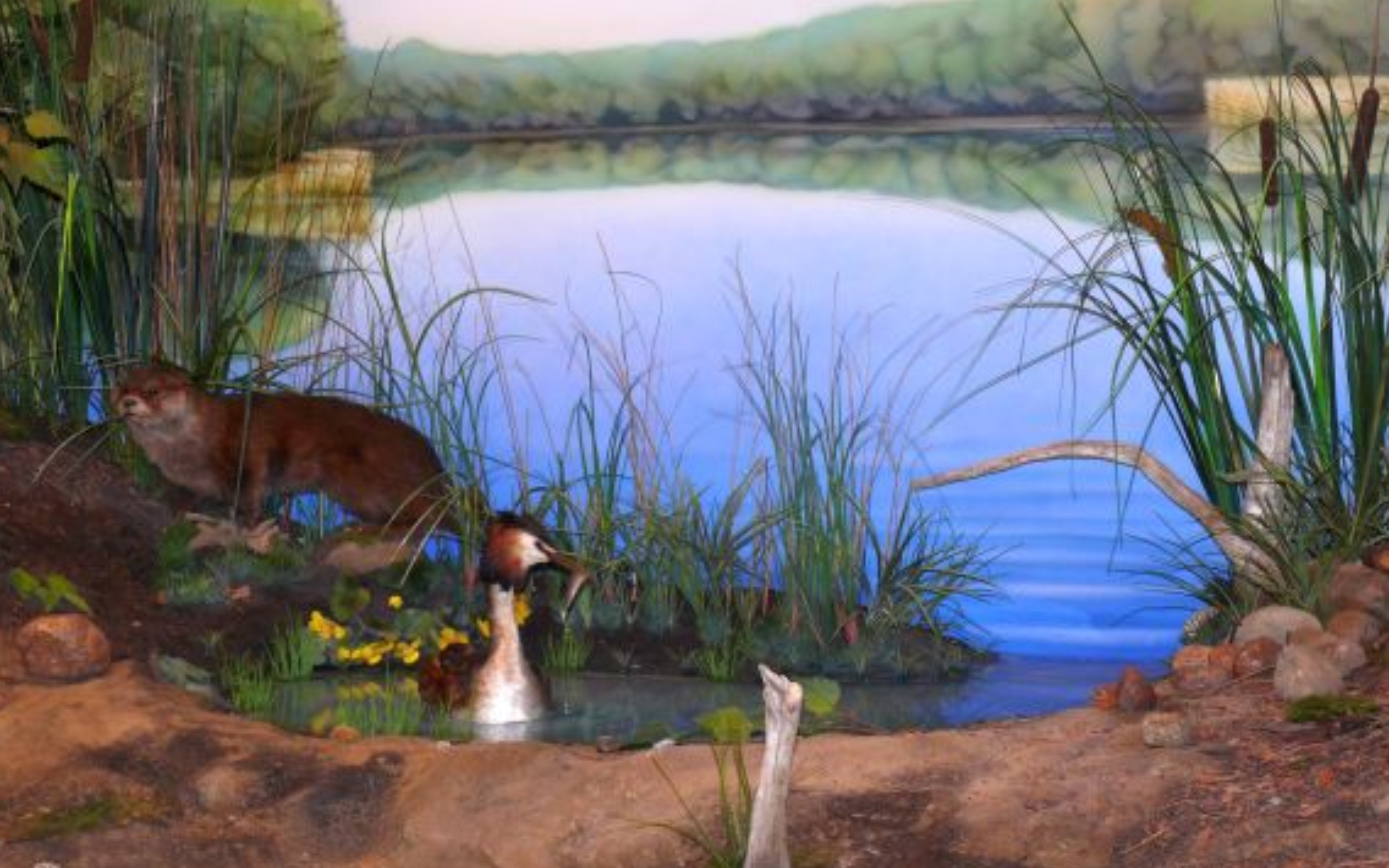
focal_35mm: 74
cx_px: 714
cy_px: 330
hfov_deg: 27.8
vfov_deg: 17.6
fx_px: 2801
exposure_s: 1/30
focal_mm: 13
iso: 100
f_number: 3.2
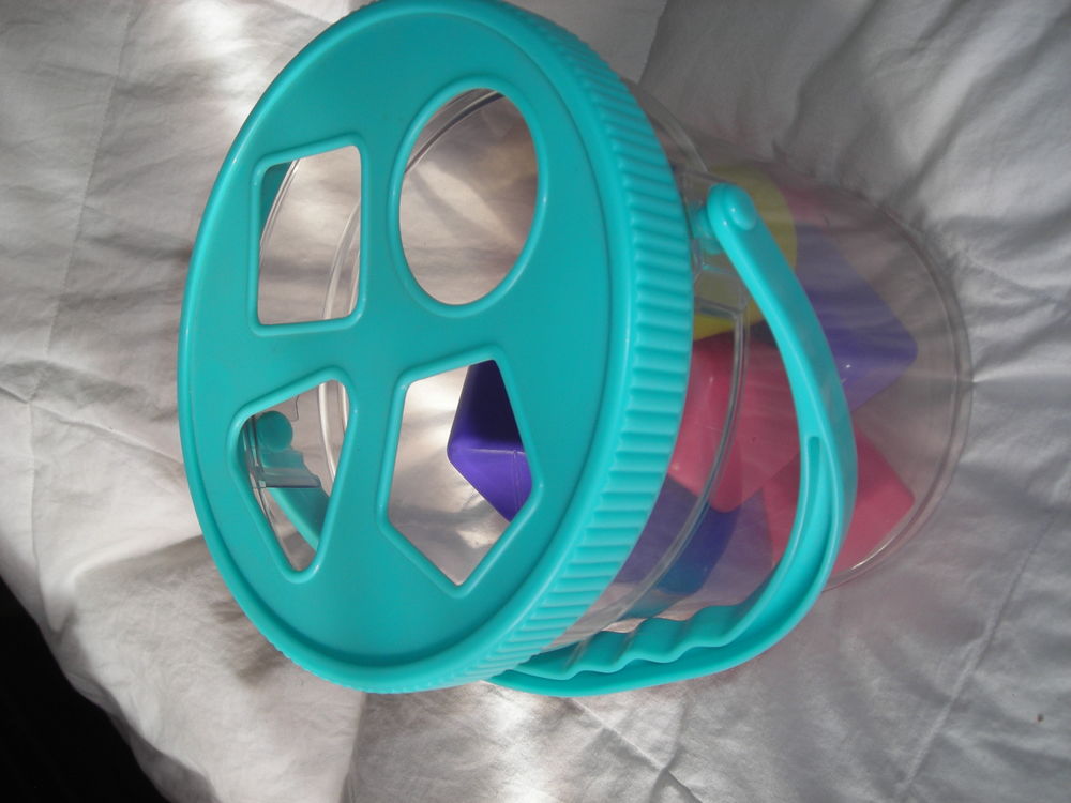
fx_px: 1176
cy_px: 402
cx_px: 536
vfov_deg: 37.7
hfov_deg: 49.0
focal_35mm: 38
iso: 50
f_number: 3.2
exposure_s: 1/30
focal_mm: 6.3
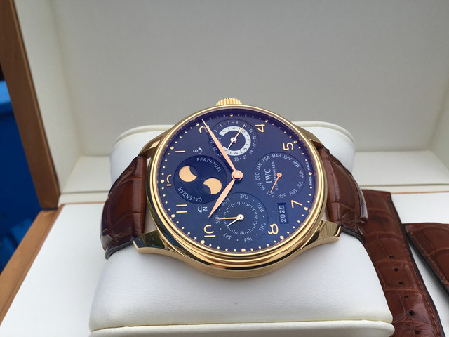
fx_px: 402
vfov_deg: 45.4
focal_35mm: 31
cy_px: 168
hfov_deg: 58.4
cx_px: 224
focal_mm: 3.3
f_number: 2.4
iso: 25
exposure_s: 1/374
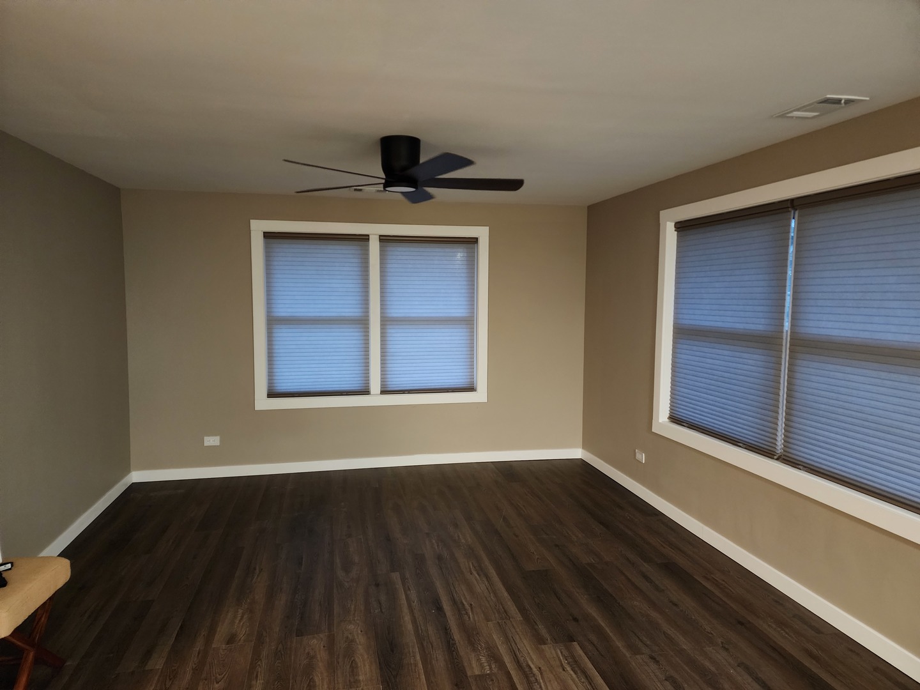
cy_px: 345
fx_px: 611
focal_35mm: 23
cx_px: 460
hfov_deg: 73.9
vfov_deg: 58.9
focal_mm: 6.4
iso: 640
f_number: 1.8
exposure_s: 1/24
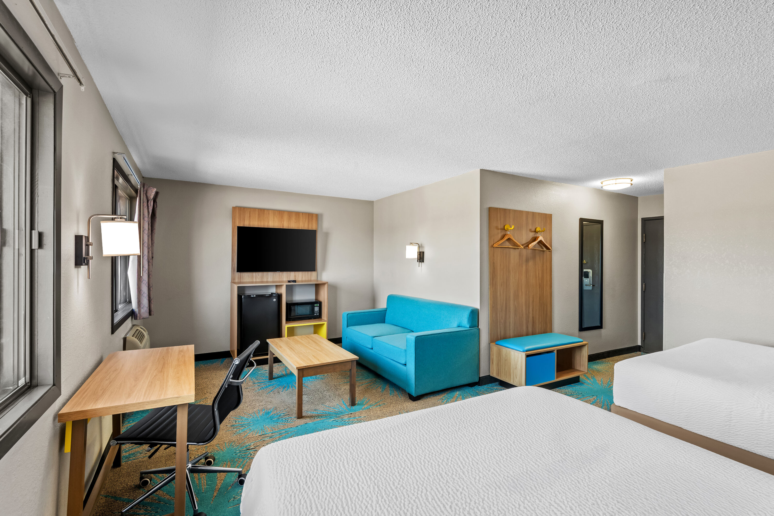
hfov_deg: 96.7
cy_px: 258
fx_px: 344
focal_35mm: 16
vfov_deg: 73.8
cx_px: 387
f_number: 9
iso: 200
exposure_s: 1/1.67
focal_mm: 16
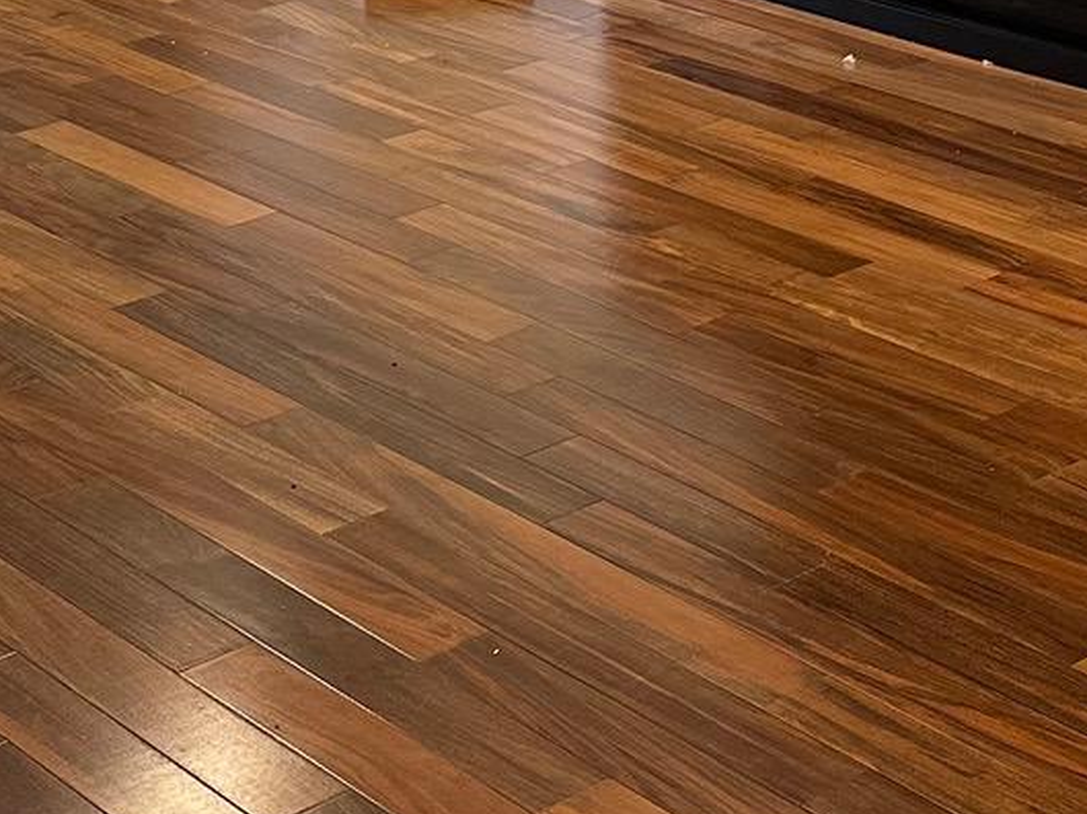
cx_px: 619
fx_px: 2918
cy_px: 49
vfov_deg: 15.6
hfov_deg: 21.1
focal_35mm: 93
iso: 250
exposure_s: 1/60
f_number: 1.78
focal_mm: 6.86
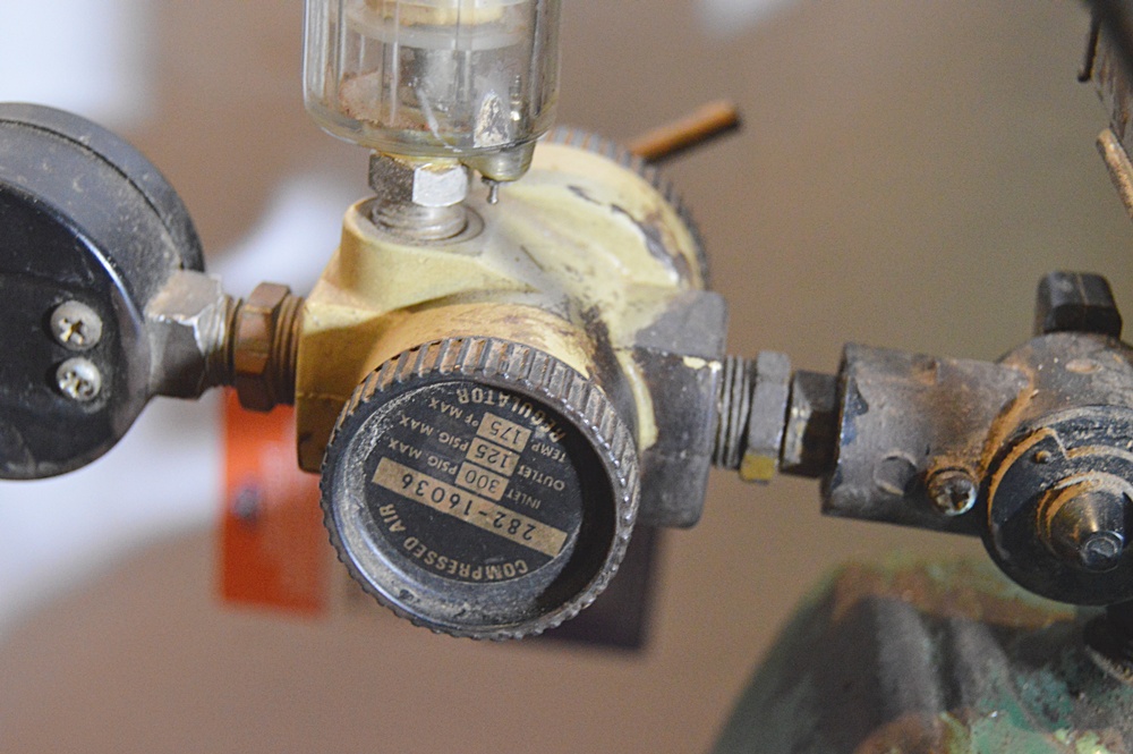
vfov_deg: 21.5
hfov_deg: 31.9
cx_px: 566
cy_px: 377
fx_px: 1981
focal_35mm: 63
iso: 3200
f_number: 5
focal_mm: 42
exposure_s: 1/15
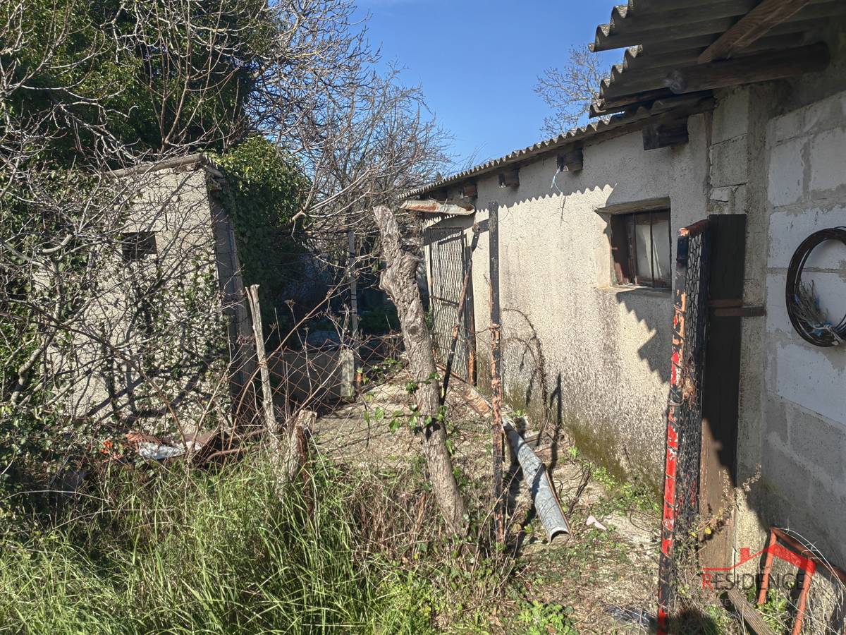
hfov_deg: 65.3
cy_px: 318
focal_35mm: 27
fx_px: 660
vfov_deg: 51.4
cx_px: 423
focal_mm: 5.54
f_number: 1.8
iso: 50
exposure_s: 1/2890
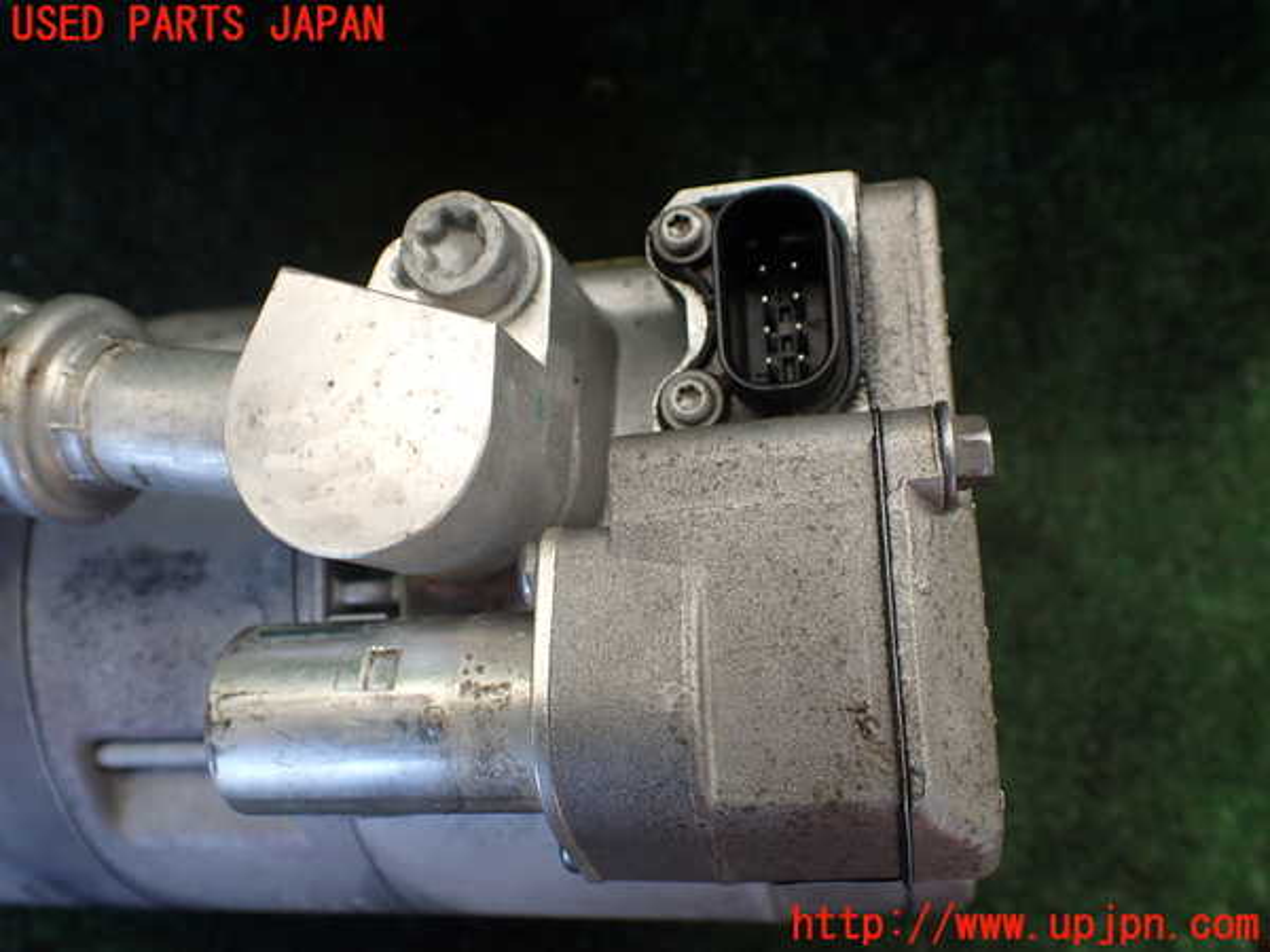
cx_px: 635
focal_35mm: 30
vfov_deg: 46.8
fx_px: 1101
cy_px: 476
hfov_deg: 60.0
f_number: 2.3
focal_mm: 5.4
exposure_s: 1/125
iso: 100
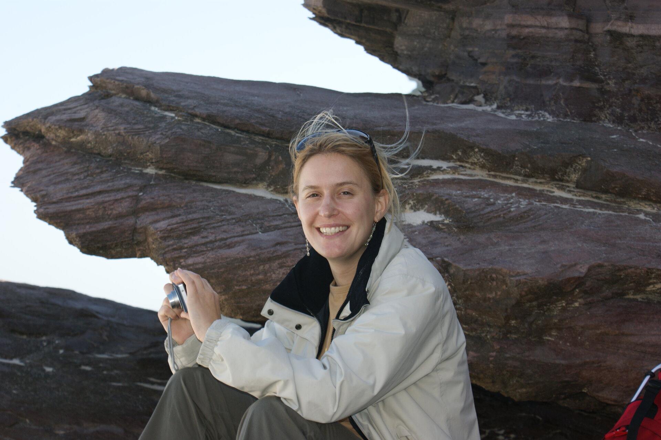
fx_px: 1514
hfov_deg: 24.6
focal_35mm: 82
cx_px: 330
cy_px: 220
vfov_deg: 16.5
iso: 100
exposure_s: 1/125
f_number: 8
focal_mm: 55
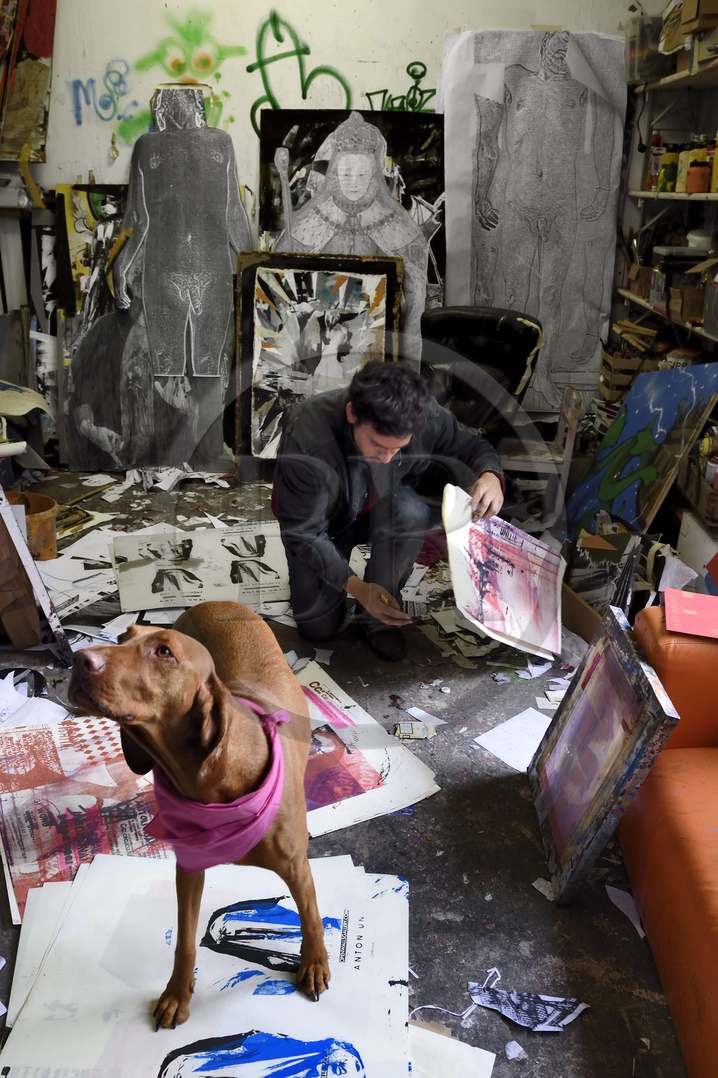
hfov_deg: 53.1
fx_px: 718
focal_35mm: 24
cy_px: 539
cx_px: 359
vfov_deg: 73.8
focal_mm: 24
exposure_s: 1/100
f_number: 7.1
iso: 1600
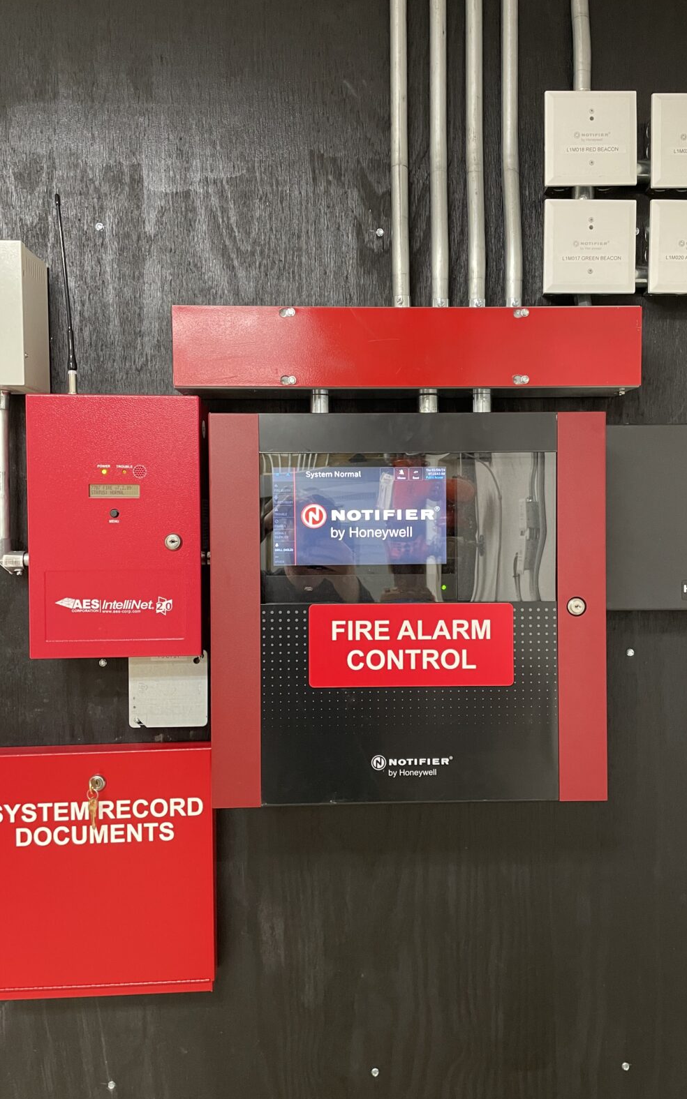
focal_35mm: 28
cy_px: 551
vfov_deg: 66.5
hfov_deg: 44.5
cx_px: 374
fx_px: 839
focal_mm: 4.2
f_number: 1.6
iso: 320
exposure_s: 1/40
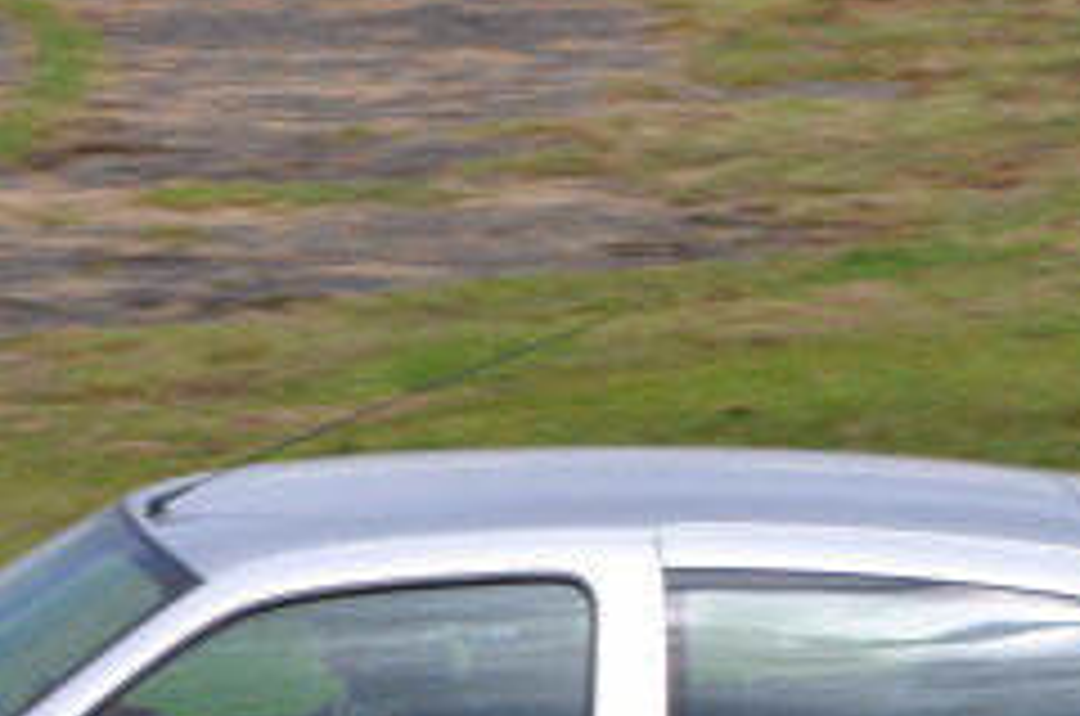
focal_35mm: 672
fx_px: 20124
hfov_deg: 3.1
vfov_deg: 2.0
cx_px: 356
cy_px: 1000
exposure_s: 1/400
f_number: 10
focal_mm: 105
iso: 200
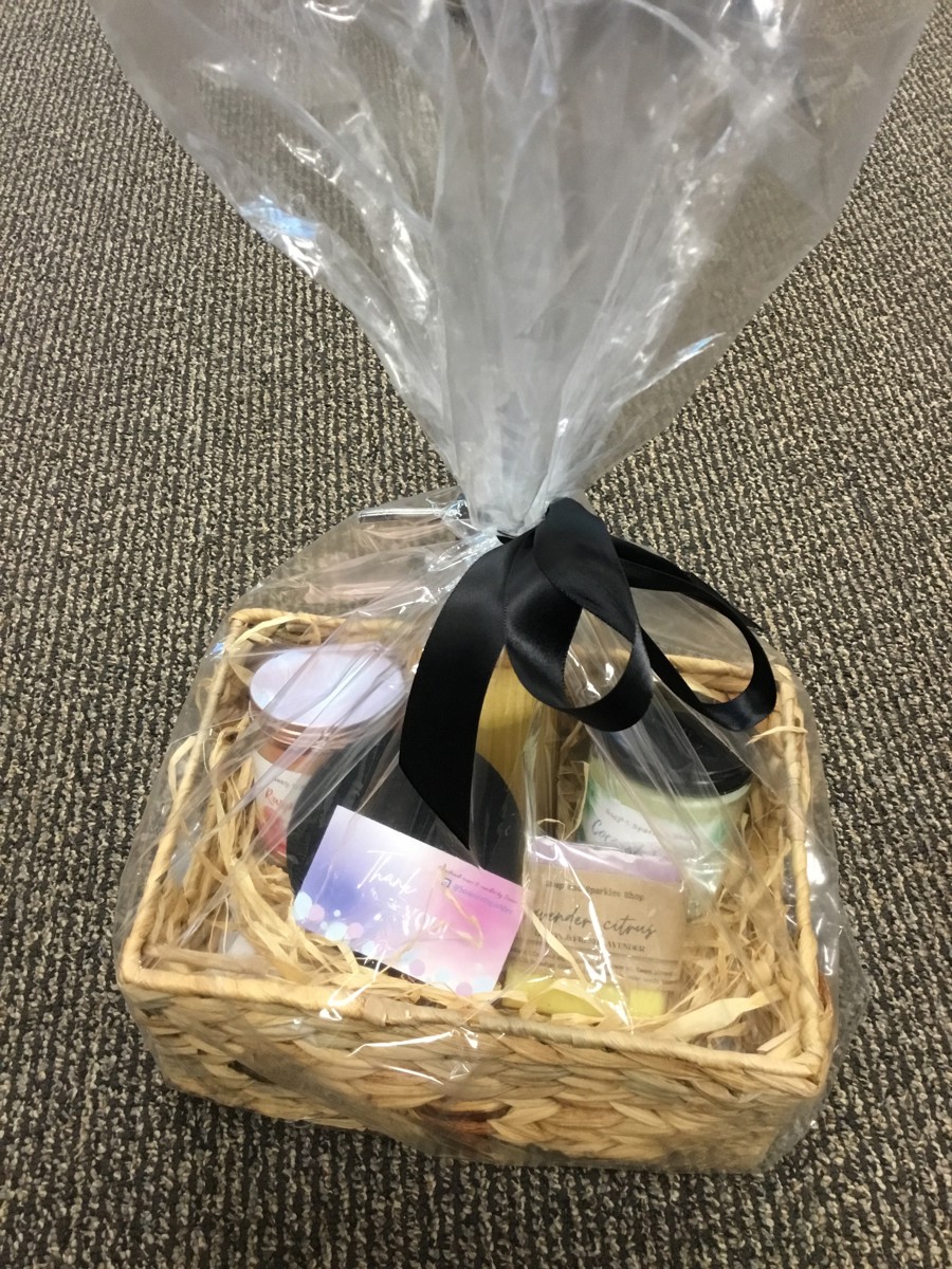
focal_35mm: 31
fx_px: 1137
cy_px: 634
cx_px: 476
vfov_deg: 58.4
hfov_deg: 45.4
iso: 125
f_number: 2.4
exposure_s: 1/30
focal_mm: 3.3
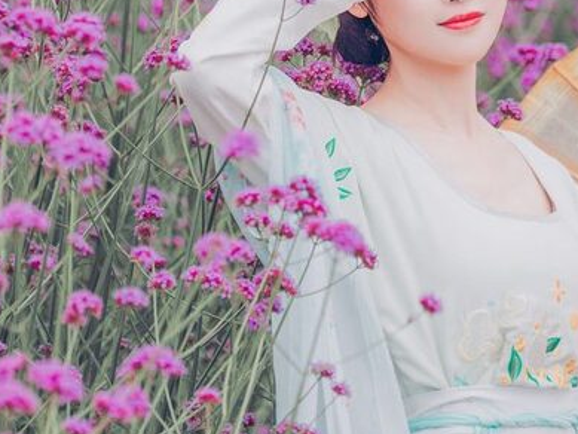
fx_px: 6247
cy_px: 58
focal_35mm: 374
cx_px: 150
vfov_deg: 4.0
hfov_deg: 5.3
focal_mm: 145
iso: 100
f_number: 3.2
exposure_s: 1/500
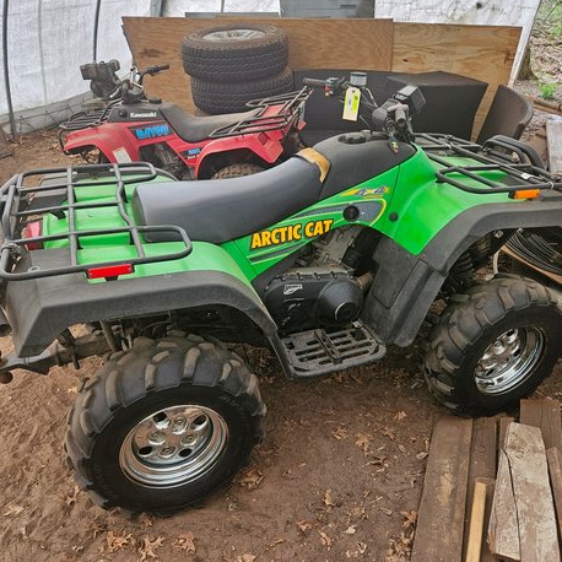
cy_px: 274
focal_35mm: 28
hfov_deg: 57.3
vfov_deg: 57.3
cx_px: 285
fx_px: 514
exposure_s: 1/180
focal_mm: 5.4
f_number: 1.8
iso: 80
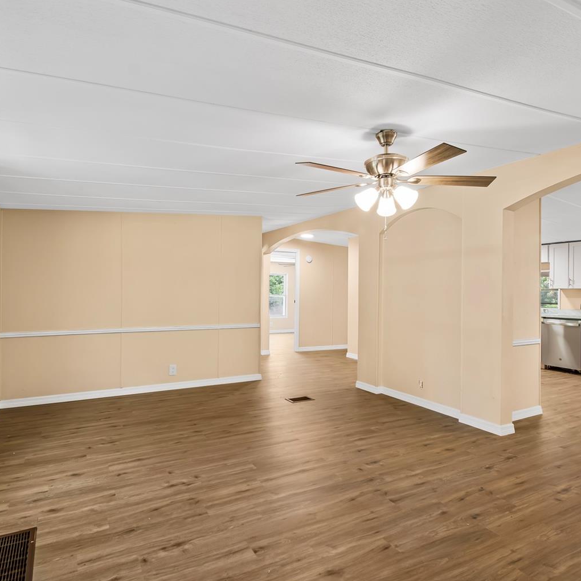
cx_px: 288
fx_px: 380
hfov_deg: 74.8
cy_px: 288
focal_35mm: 20
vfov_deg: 74.8
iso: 100
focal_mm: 10
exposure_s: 1.3
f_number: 9
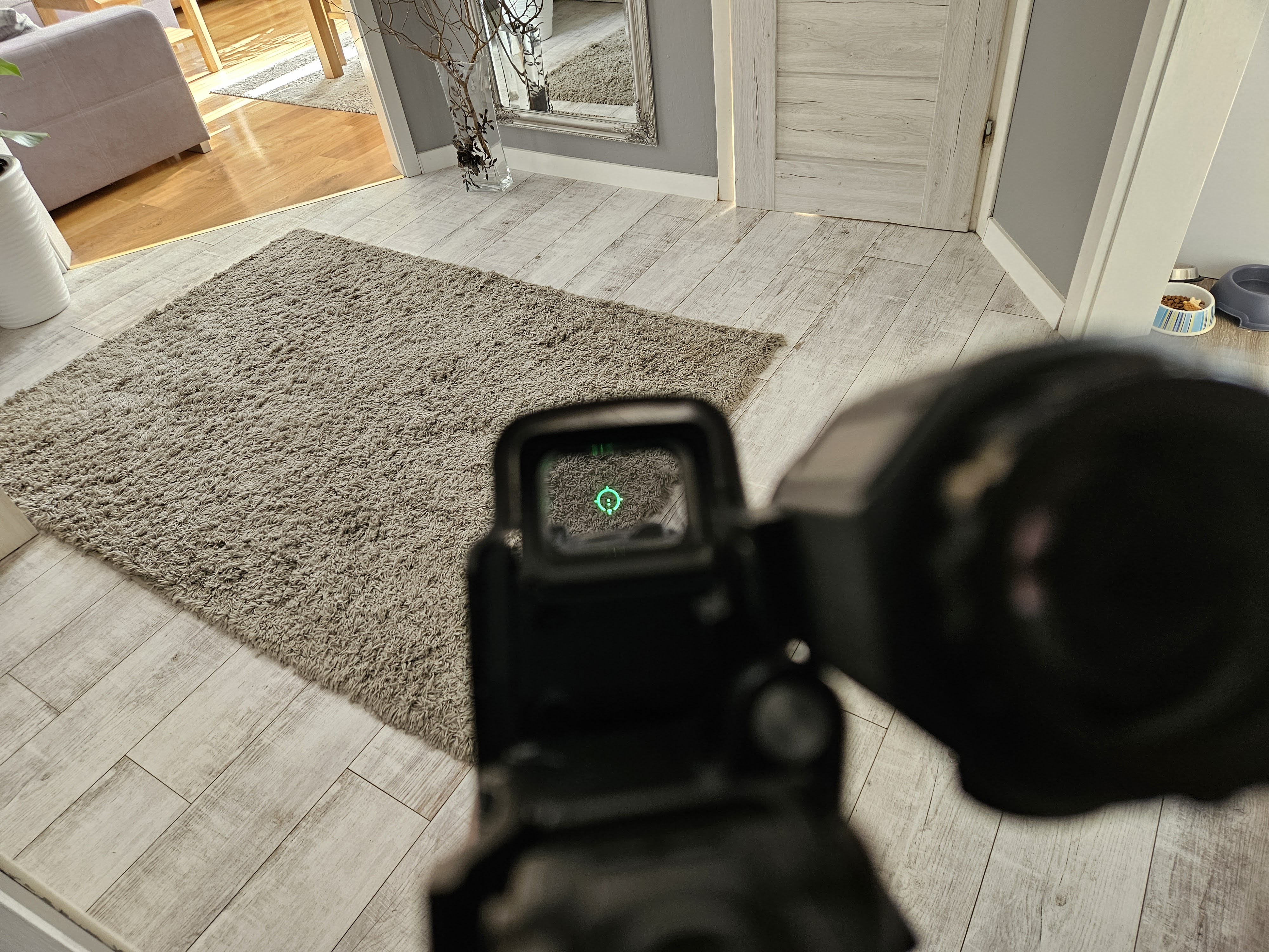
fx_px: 843
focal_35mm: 23
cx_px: 634
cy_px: 476
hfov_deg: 73.9
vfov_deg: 58.9
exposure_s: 1/100
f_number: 1.8
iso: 320
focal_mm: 5.4
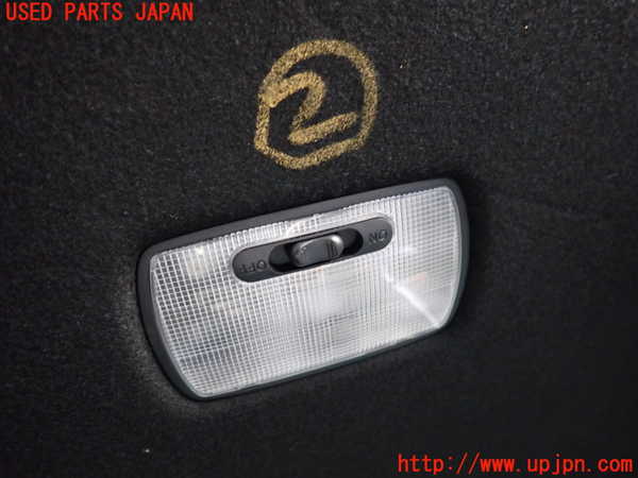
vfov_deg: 54.9
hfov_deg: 69.4
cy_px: 239
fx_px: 461
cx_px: 319
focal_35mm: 25
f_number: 2
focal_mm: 4.5
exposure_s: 1/30
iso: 500
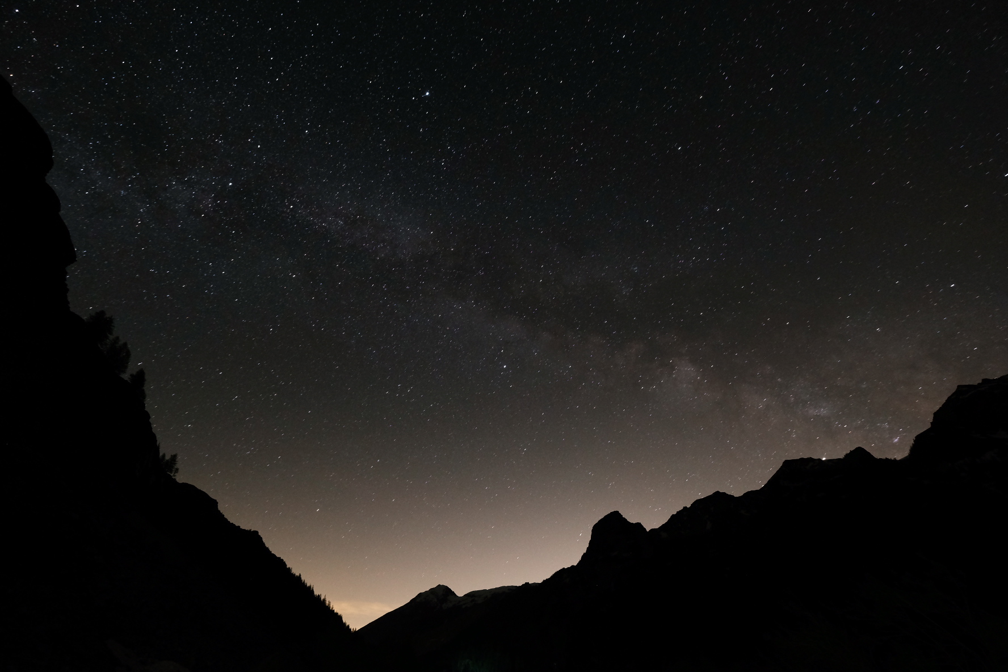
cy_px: 336
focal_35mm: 15
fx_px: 420
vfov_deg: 77.3
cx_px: 504
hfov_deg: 100.4
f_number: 4
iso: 2500
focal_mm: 10
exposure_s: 50
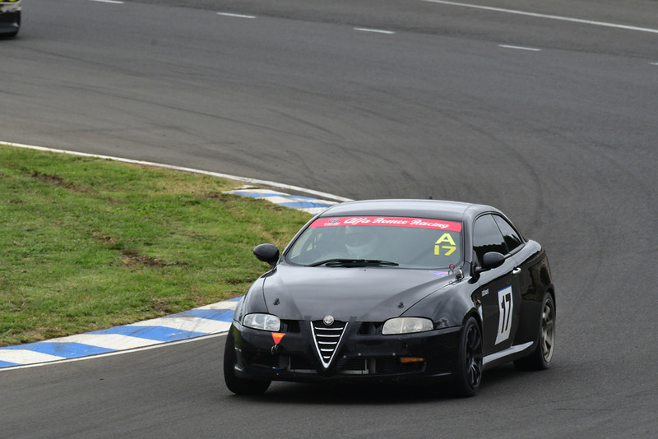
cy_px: 220
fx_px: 12616
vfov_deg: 2.0
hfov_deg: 3.0
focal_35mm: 690
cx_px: 329
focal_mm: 460
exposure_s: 1/640
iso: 1000
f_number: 11
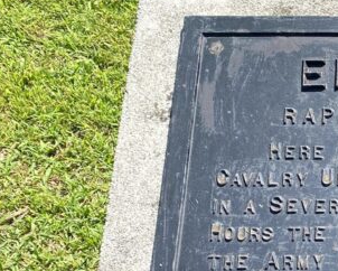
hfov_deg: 19.6
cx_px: 494
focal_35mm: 86
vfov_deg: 17.6
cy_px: 253
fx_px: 861
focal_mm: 4.25
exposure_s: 1/1016
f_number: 1.8
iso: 32
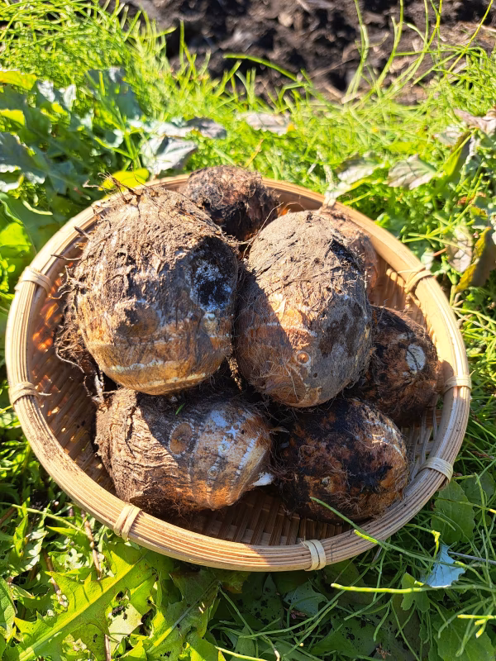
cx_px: 248
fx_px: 459
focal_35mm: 24
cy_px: 330
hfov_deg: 56.8
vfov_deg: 71.6
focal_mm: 5.23
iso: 50
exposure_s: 1/355
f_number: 1.8
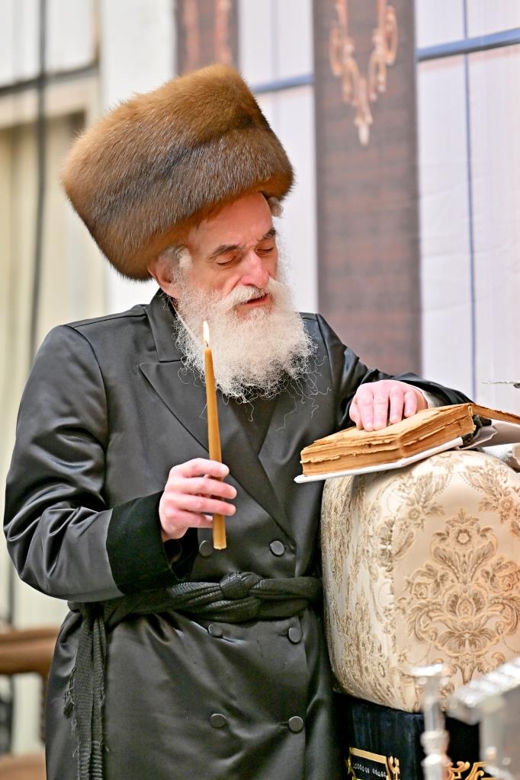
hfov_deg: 4.6
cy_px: 390
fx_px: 6504
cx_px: 260
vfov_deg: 6.9
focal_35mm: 300
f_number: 2.8
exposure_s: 1/200
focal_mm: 200
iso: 400
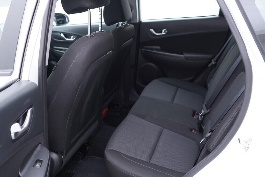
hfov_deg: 53.1
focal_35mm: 36
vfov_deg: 36.9
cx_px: 132
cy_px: 88
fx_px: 265
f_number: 2.8
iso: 250
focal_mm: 24
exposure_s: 1/40
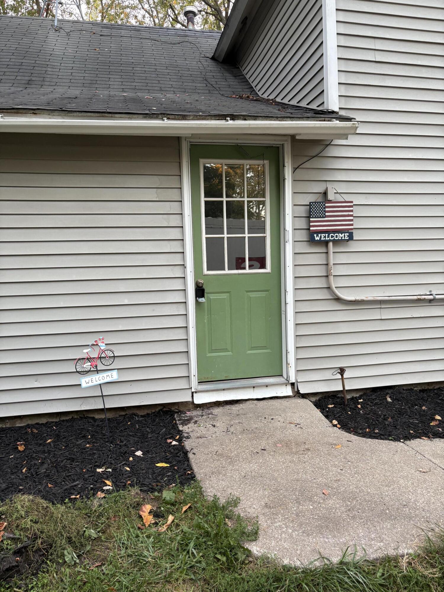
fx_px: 445
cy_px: 296
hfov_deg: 53.1
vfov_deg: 67.3
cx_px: 222
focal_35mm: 26
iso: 125
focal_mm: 5.96
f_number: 1.6
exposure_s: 1/105
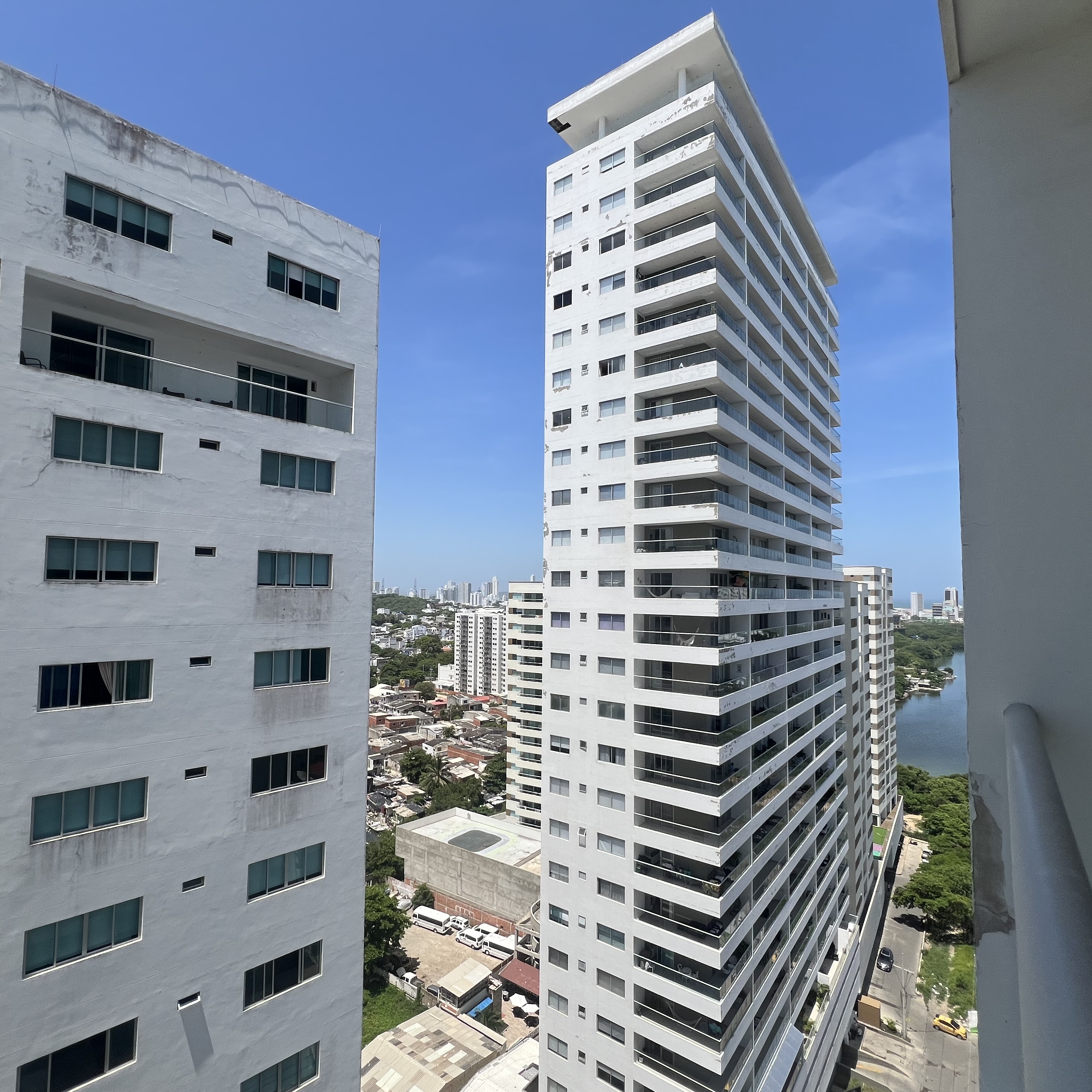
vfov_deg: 87.4
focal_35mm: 16
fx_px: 571
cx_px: 506
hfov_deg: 87.3
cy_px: 560
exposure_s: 1/2538
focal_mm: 1.57
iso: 32
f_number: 1.8
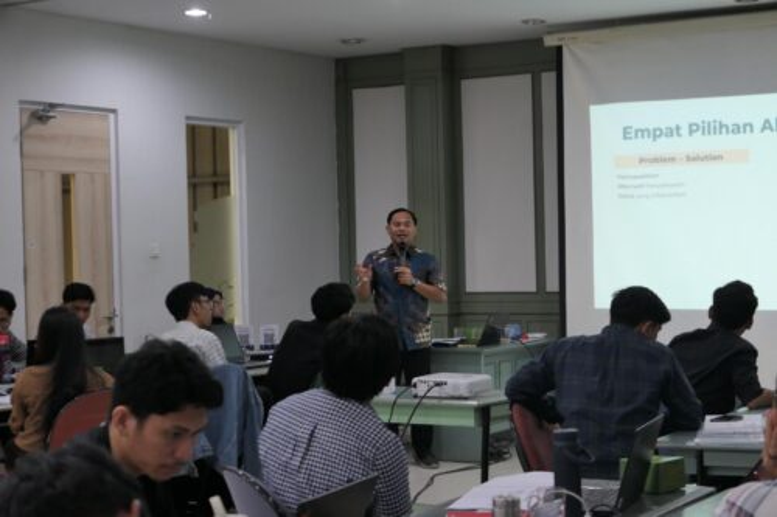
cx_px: 388
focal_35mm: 72
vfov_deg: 18.9
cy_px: 258
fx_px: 1553
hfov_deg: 28.1
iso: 640
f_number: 2.8
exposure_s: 1/125
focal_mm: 26.4
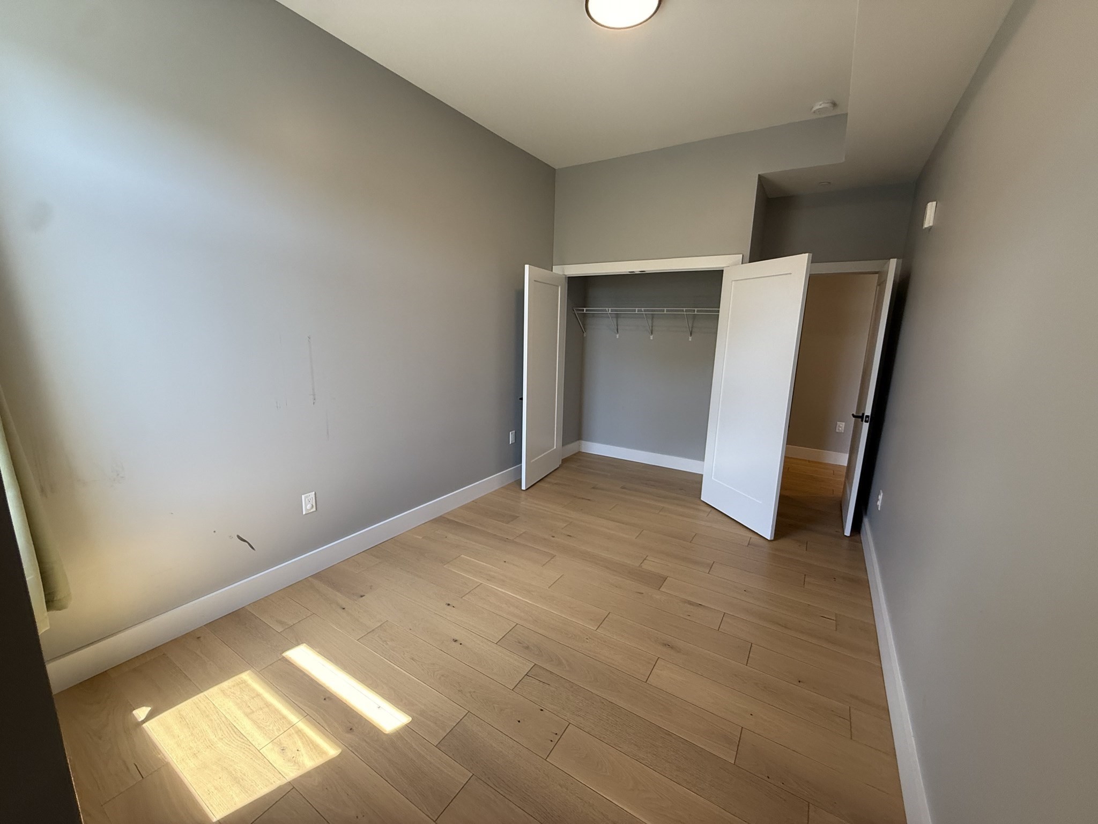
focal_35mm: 14
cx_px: 549
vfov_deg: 85.7
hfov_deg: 102.1
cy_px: 412
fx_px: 444
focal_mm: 2.22
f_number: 2.2
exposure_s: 1/120
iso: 200
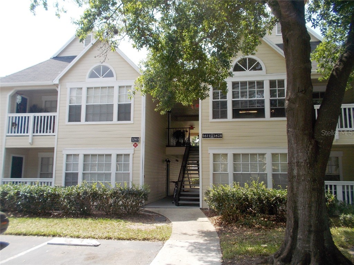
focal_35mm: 29
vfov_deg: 48.2
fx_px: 297
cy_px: 132
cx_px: 177
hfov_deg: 61.7
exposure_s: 1/400
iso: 80
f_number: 3.3
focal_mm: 4.1
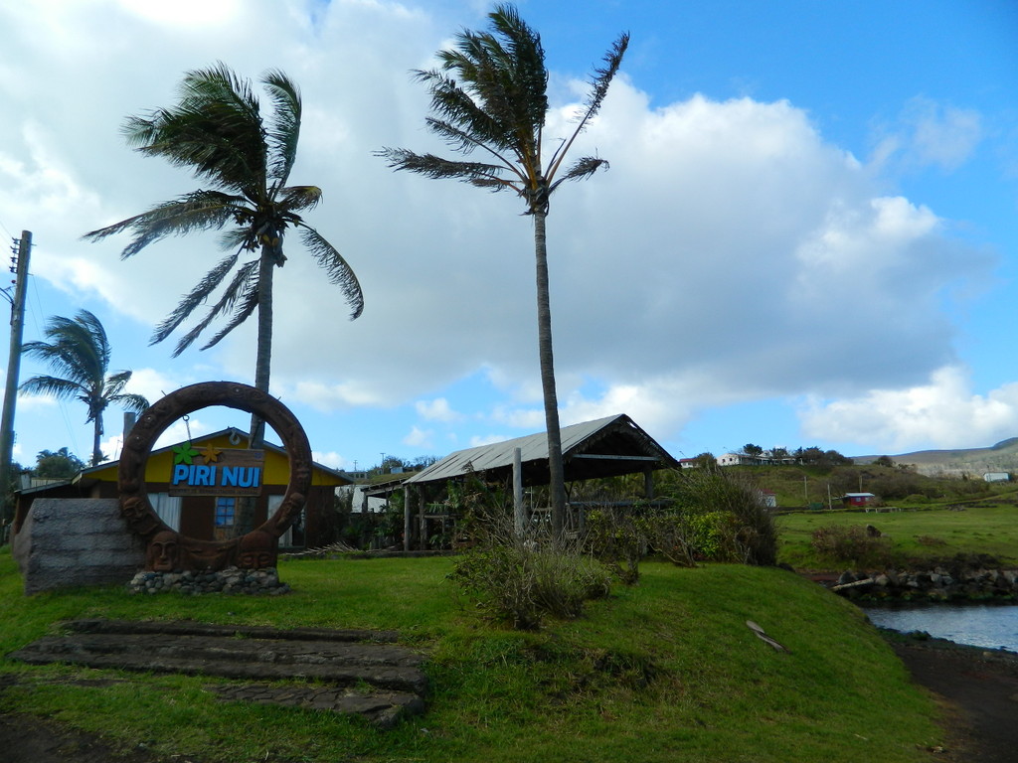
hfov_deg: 69.4
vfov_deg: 54.9
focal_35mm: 25
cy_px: 382
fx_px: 735
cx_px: 509
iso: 80
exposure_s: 1/800
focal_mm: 4.5
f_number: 3.1
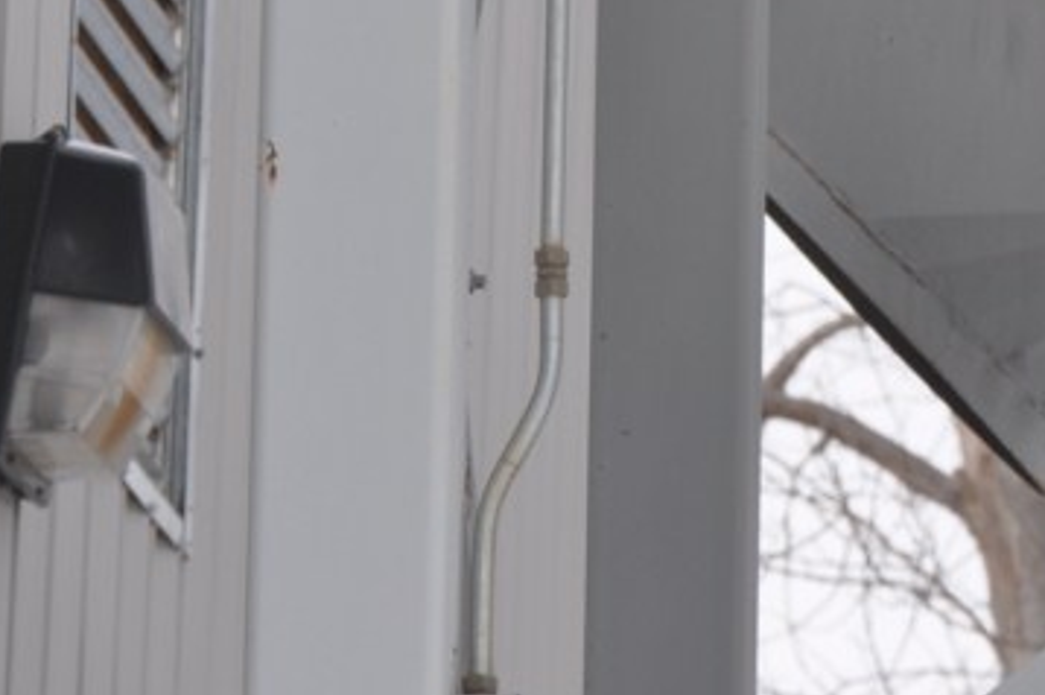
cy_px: -76
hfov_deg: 4.1
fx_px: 14750
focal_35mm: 509
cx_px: 619
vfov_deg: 2.7
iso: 200
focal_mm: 105
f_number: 8
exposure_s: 1/250
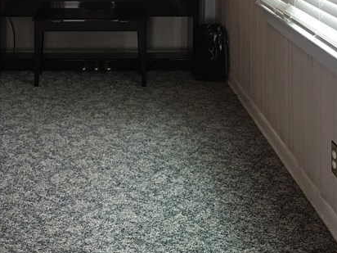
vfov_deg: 19.5
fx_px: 701
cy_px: -31
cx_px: 84
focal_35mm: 72
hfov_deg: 26.7
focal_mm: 4.15
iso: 32
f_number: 2.2
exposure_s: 1/30
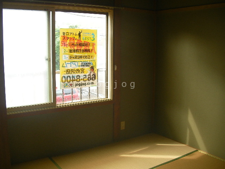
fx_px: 247
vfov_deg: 37.7
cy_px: 84
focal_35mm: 38
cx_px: 112
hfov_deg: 49.0
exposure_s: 1/30.1
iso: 78
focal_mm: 6.3
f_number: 3.5
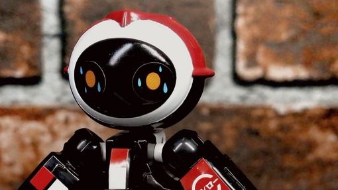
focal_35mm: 94
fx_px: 843
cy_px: 179
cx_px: 138
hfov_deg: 22.7
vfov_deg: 12.8
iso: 50
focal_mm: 3.62
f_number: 1.8
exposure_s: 1/200
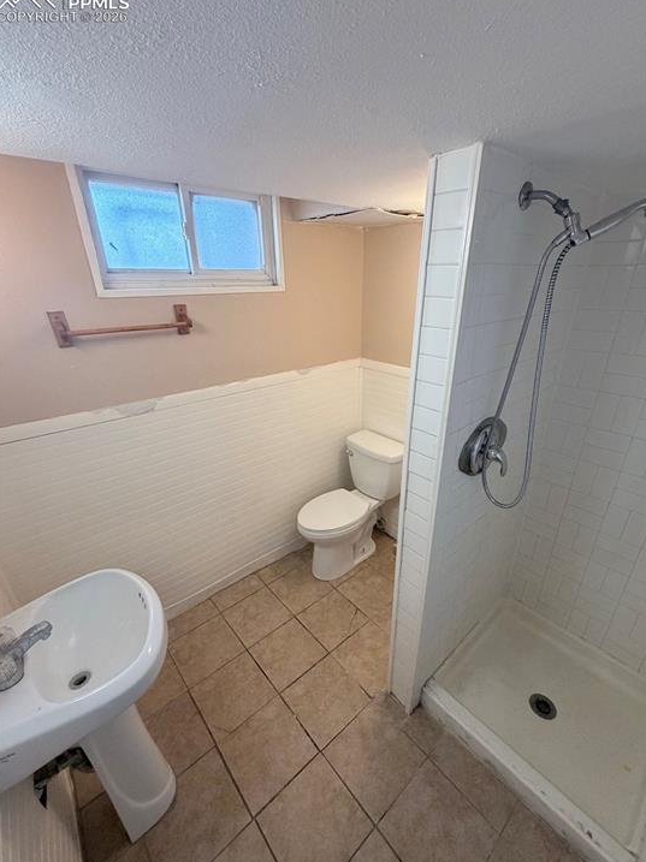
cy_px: 446
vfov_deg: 98.2
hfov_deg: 81.6
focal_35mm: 15
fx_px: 374
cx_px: 340
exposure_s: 1/120
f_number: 2.2
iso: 320
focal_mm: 2.22
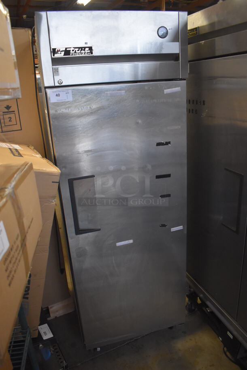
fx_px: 277
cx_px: 124
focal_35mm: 27
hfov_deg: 48.0
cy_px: 185
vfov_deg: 67.3
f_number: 3.5
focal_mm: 18
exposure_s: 1/125
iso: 2500
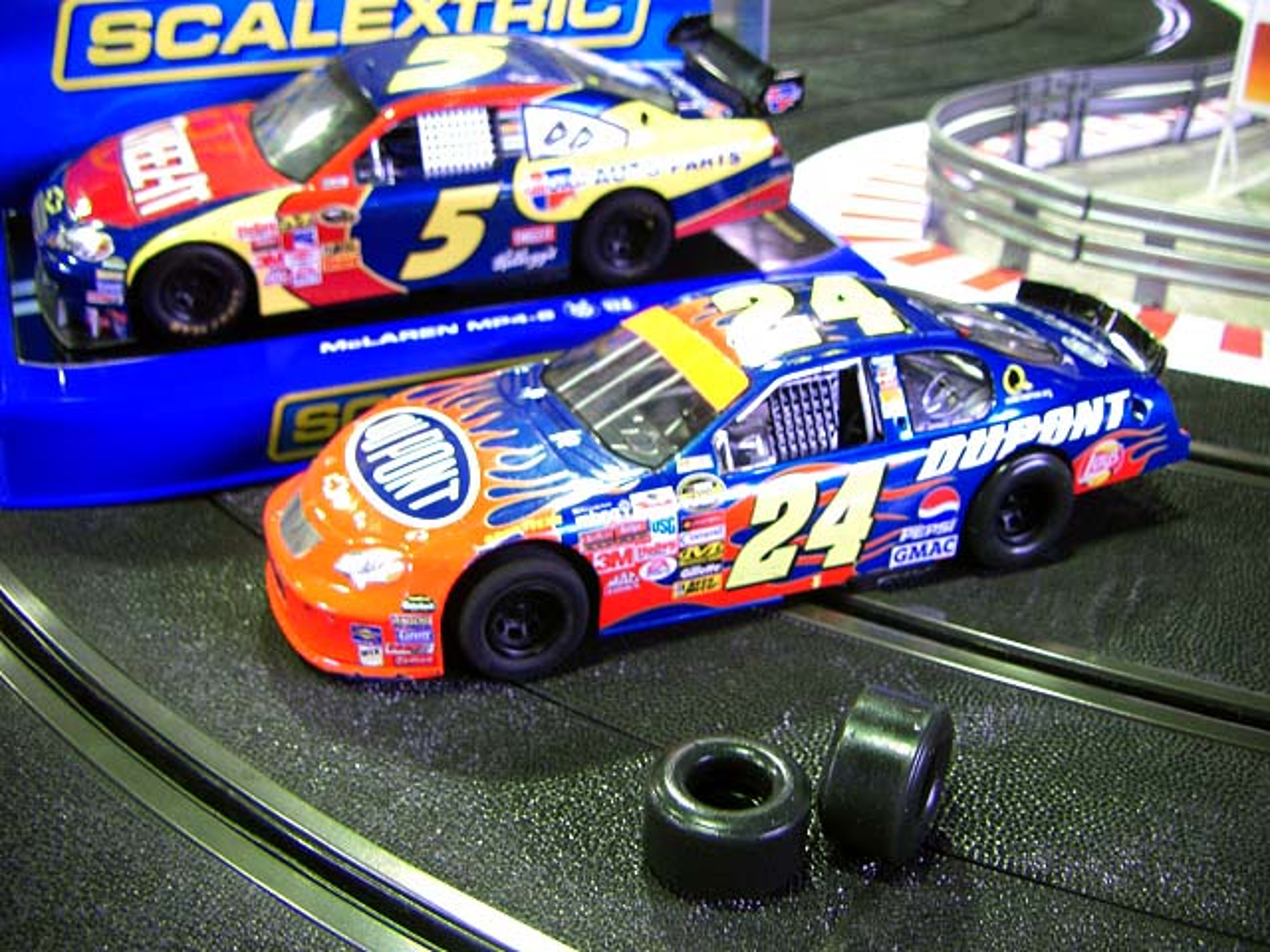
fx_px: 1394
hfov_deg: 49.0
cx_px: 635
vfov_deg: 37.7
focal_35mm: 38
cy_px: 476
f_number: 3.4
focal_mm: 6.3
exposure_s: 1/15
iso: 200
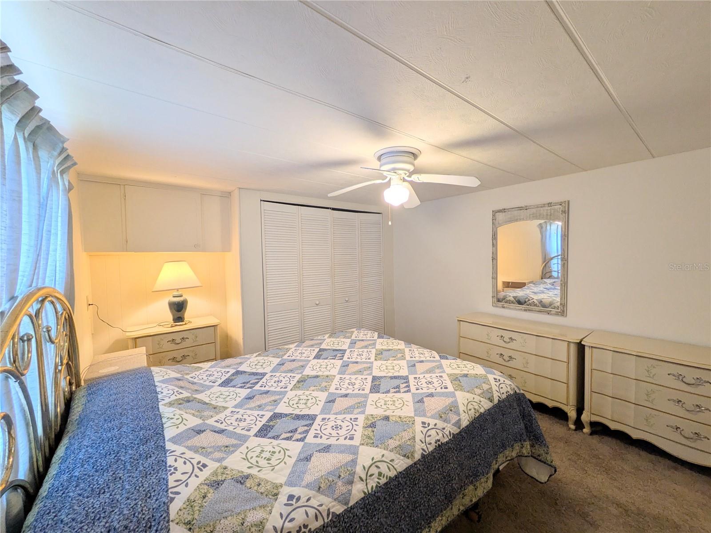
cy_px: 266
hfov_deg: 102.1
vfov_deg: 85.7
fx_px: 288
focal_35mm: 14
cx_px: 356
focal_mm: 1.83
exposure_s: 1/30
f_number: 2.2
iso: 90
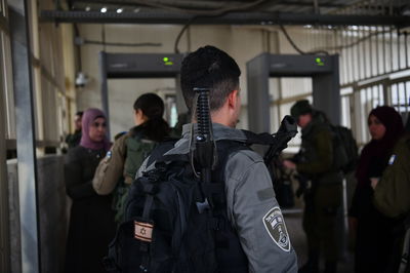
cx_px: 205
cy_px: 136
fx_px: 432
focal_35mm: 38
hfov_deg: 50.7
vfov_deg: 35.0
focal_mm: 38
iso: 800
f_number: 2.8
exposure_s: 1/100
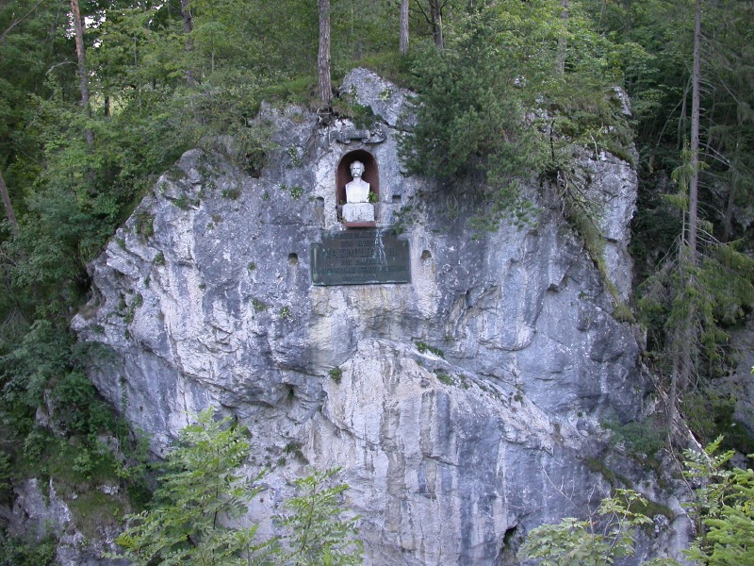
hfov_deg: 49.0
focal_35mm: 38
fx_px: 828
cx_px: 377
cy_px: 283
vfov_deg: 37.7
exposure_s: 1/17.6
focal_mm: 8
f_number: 2.6
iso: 100
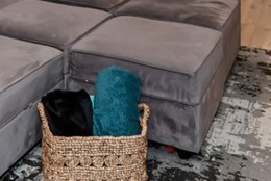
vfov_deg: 18.5
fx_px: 445
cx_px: 53
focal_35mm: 59
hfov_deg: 32.9
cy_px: -135
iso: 400
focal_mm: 10
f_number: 8
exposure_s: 1/30
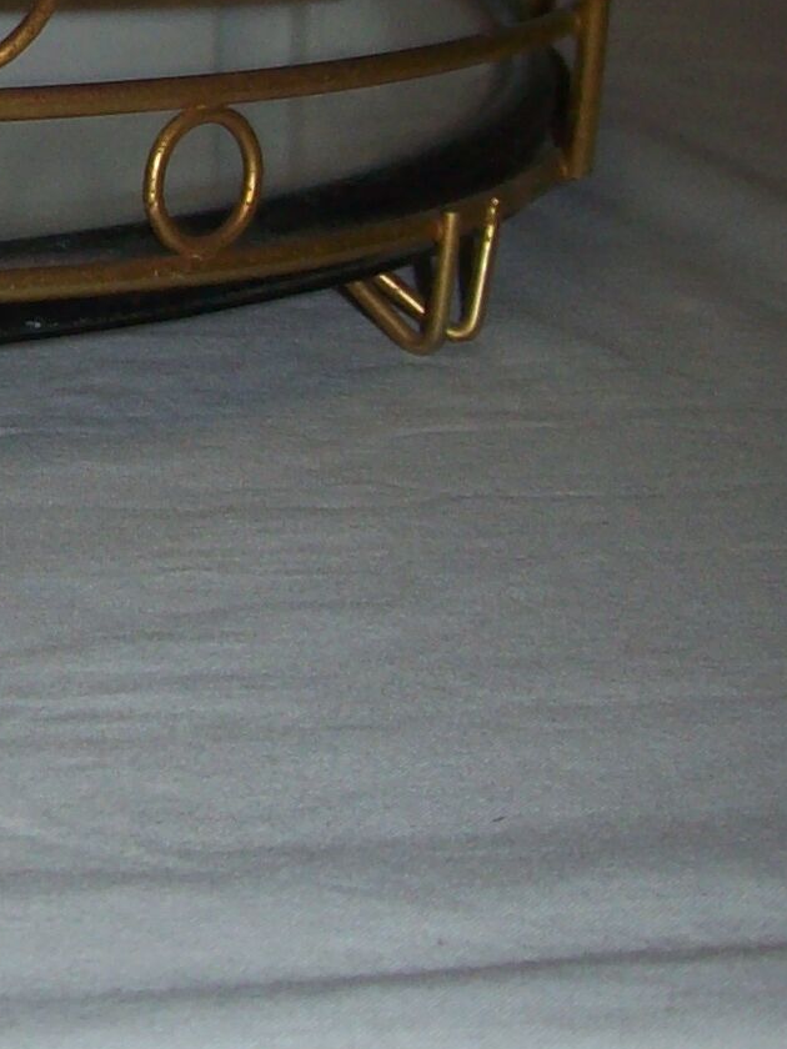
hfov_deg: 11.5
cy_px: -132
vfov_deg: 15.7
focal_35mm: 122
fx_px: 3698
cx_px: -506
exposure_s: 1/64
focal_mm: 6
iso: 80
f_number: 2.7
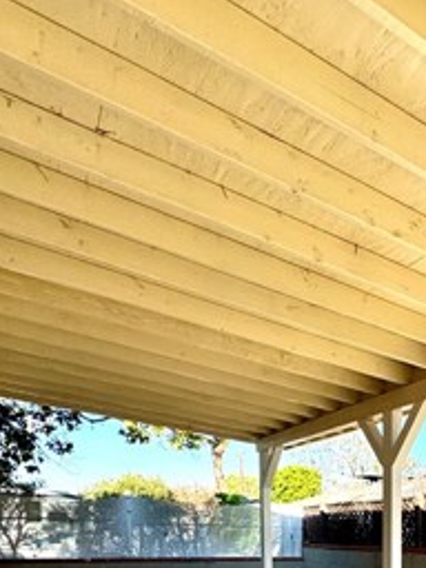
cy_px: 597
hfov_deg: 33.8
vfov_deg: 43.2
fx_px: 574
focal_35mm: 35
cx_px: 497
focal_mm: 2.22
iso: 50
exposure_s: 1/1346
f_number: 2.2
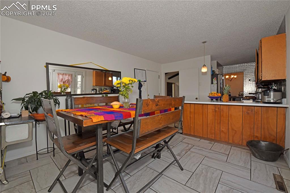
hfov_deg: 100.4
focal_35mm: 15
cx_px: 145
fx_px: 121
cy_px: 96
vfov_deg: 77.3
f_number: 13
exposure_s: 1/160
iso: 1250
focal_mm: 15
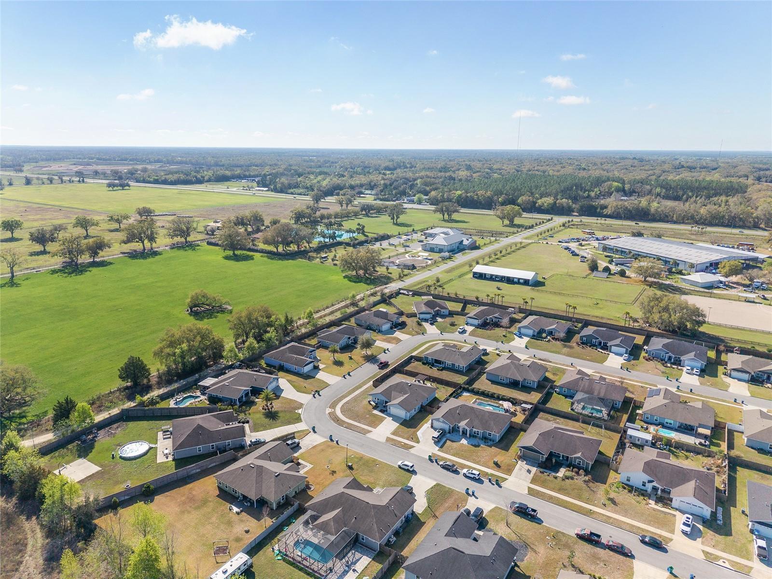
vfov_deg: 56.8
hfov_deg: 71.6
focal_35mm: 24
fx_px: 535
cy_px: 290
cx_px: 386
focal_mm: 8.67
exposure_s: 1/6400
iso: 290
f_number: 1.8
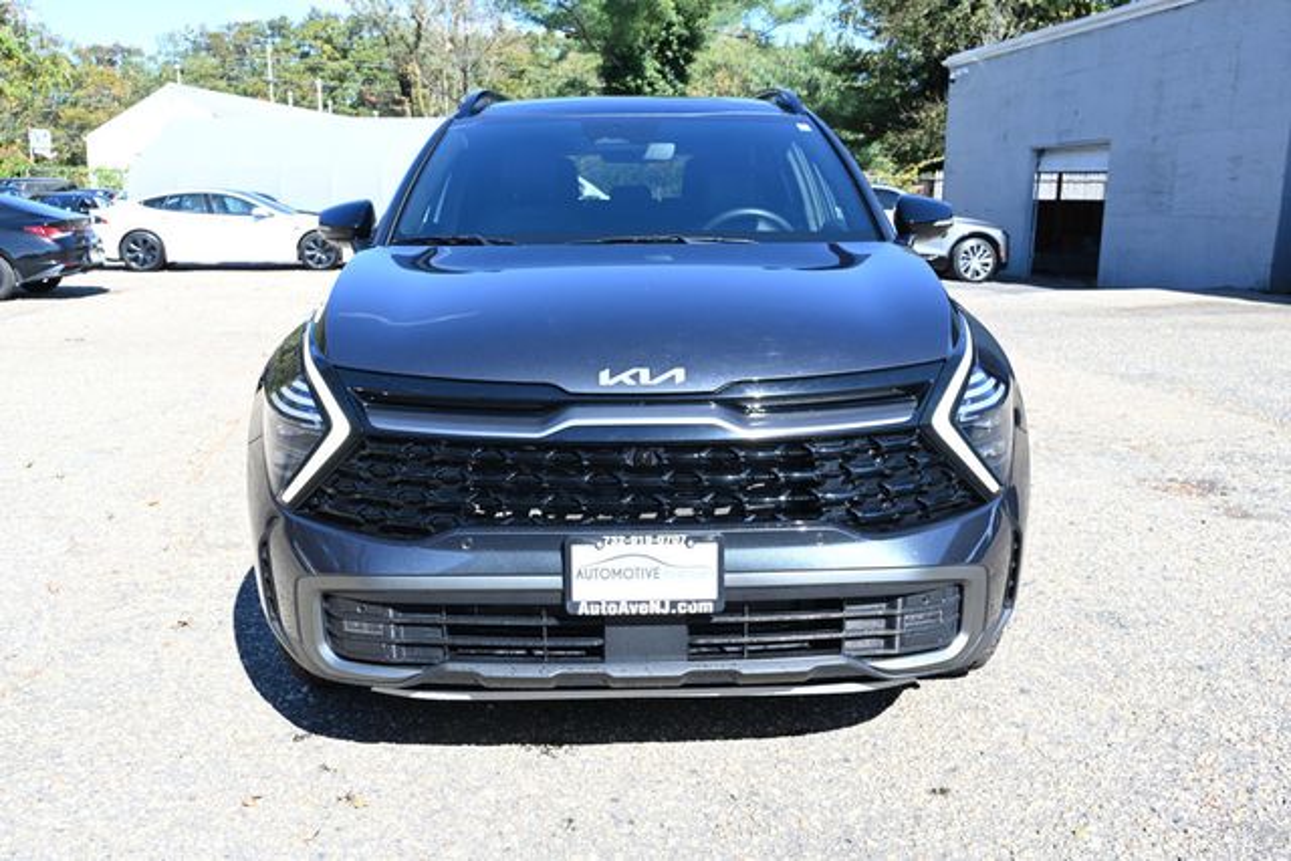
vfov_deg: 39.4
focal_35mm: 34
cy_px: 430
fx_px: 1202
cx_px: 646
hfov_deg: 56.5
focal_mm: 33.5
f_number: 9
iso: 200
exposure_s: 1/125
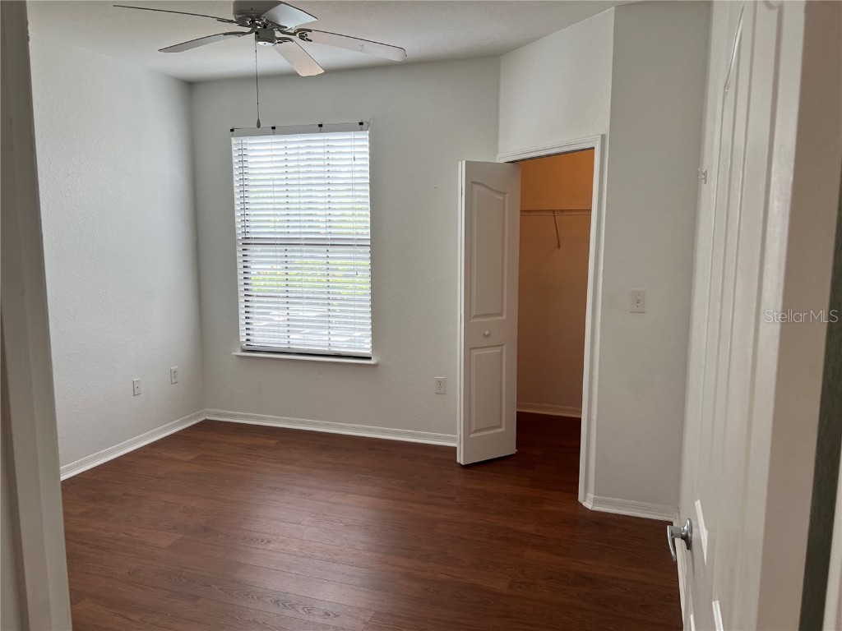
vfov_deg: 53.1
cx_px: 421
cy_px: 316
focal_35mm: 26
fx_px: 632
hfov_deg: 67.3
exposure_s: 1/120
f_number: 1.5
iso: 64
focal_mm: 5.7
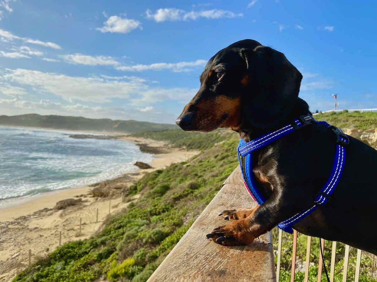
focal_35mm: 26
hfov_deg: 67.3
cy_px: 141
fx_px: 283
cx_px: 188
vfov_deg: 53.1
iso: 32
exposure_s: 1/3125
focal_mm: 4.25
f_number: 1.8
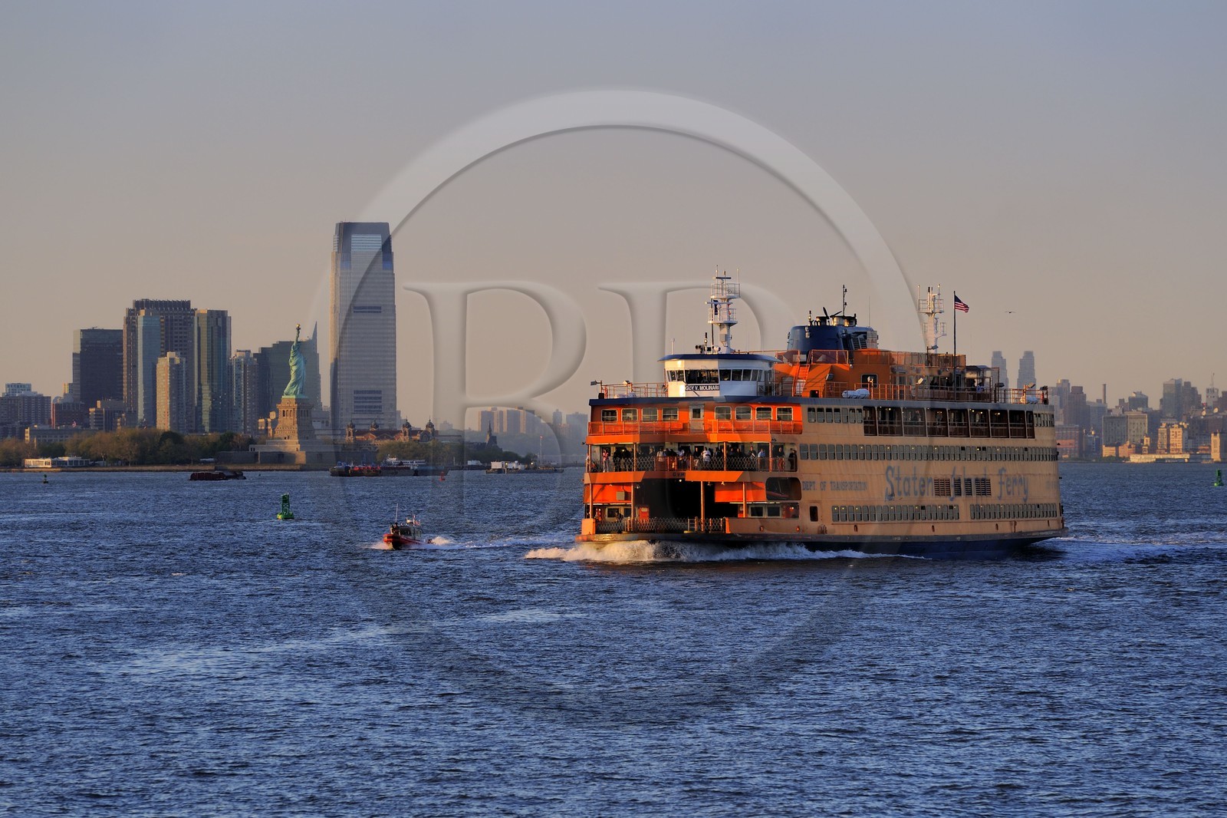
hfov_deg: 10.3
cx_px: 614
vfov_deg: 6.9
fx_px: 6815
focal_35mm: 200
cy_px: 409
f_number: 6.3
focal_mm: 200
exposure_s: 1/250
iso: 400
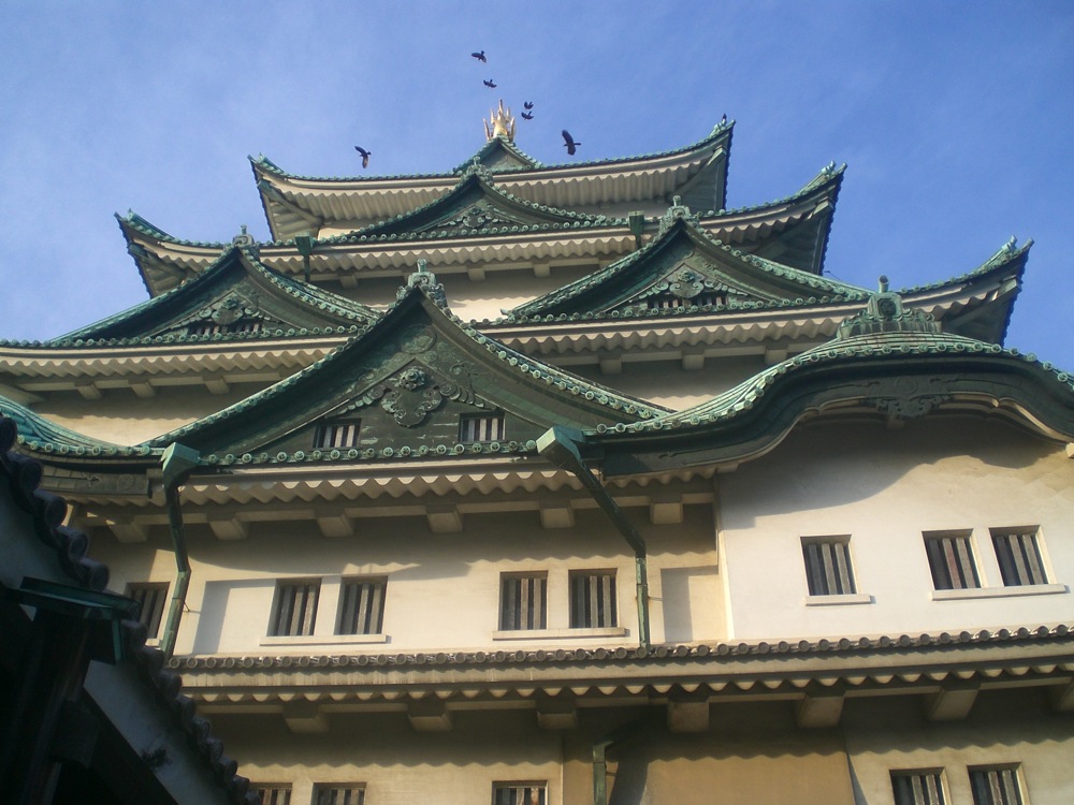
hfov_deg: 49.0
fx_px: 1179
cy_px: 402
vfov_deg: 37.7
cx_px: 537
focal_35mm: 38
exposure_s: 1/250
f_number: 3.1
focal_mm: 6.3
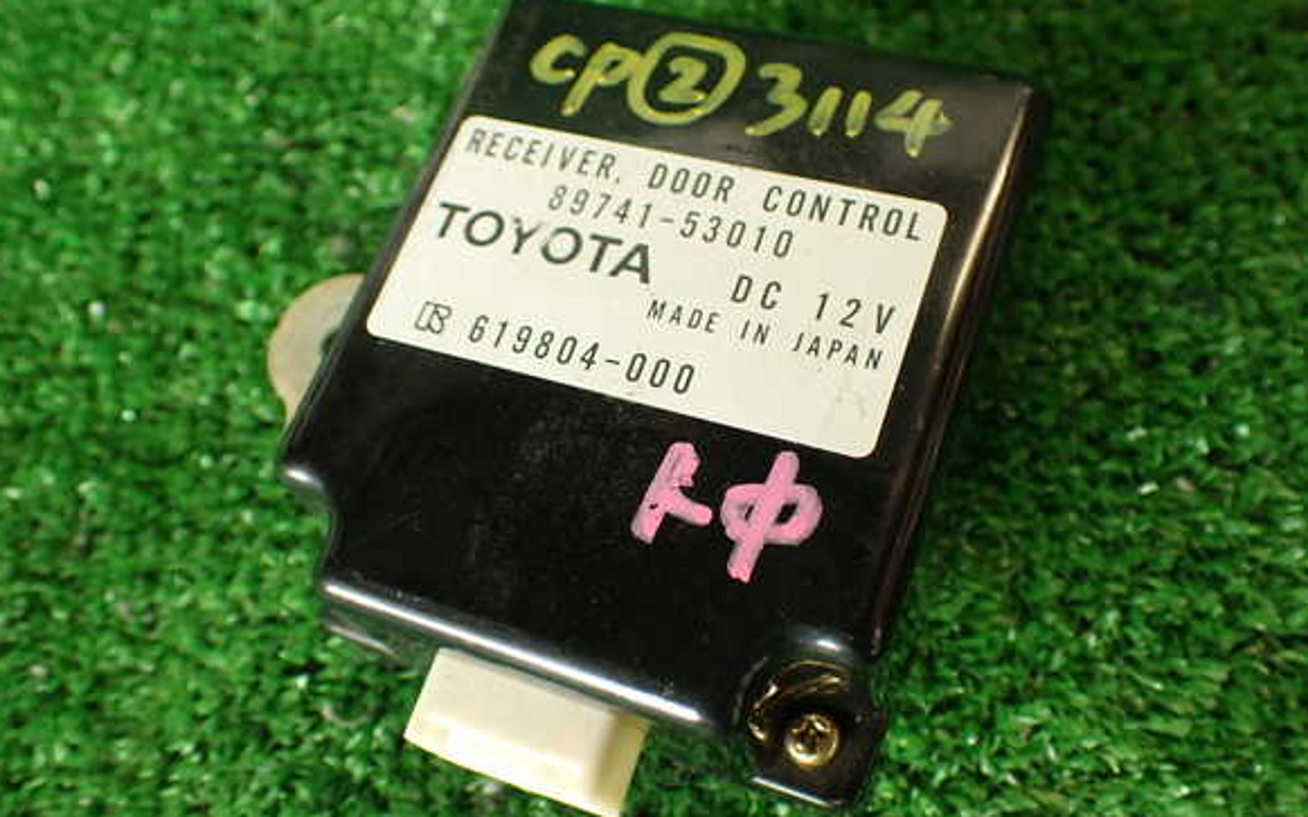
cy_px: 407
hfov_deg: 55.3
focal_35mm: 35
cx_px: 646
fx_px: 1248
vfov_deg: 36.3
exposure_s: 1/60
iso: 160
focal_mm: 5.79
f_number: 2.4
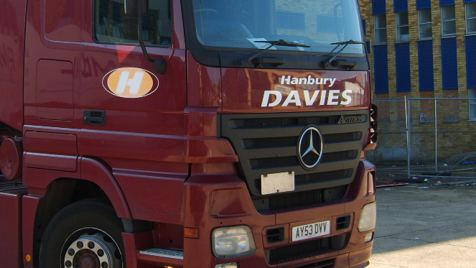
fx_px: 934
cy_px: 86
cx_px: 129
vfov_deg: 16.3
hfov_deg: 28.2
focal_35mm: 74
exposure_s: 1/350
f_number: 3.1
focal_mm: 9.2
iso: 50
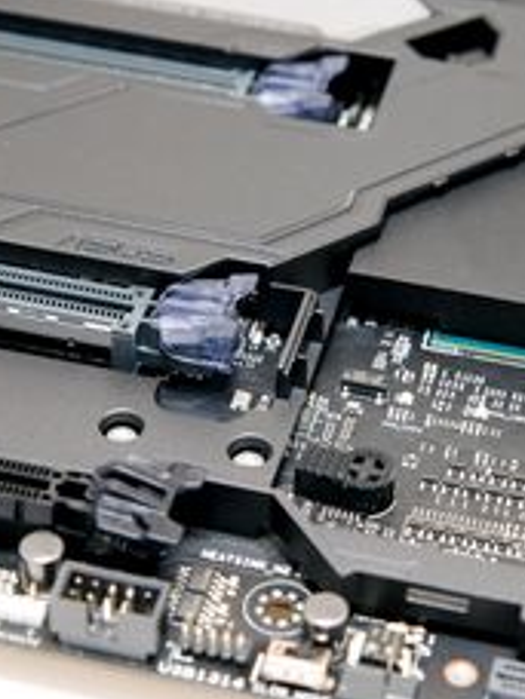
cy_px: 359
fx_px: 2993
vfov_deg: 13.3
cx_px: 286
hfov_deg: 10.0
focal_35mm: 148
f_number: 8
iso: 71
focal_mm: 70
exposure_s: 1/1.25
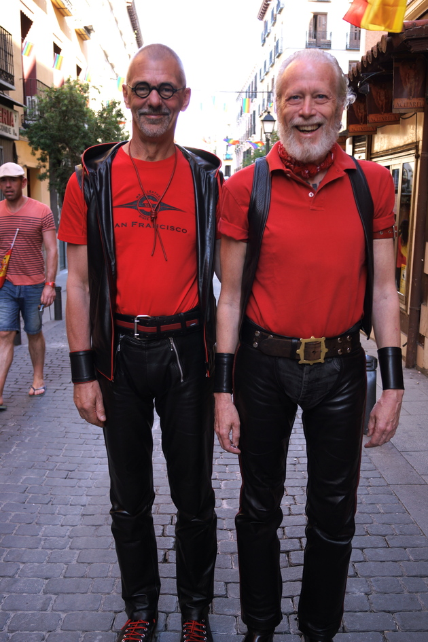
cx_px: 214
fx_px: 695
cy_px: 321
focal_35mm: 39
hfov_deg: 34.2
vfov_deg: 49.6
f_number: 4
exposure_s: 1/60
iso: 100
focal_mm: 26
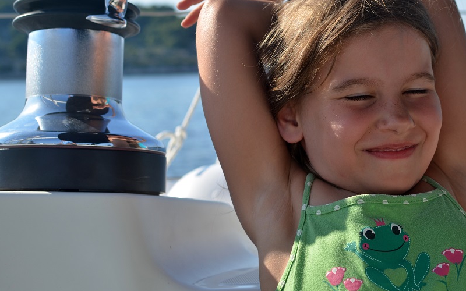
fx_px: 846
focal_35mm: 67
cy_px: 117
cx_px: 268
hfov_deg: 30.7
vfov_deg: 19.5
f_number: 4
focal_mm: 35
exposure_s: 1/1000
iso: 125
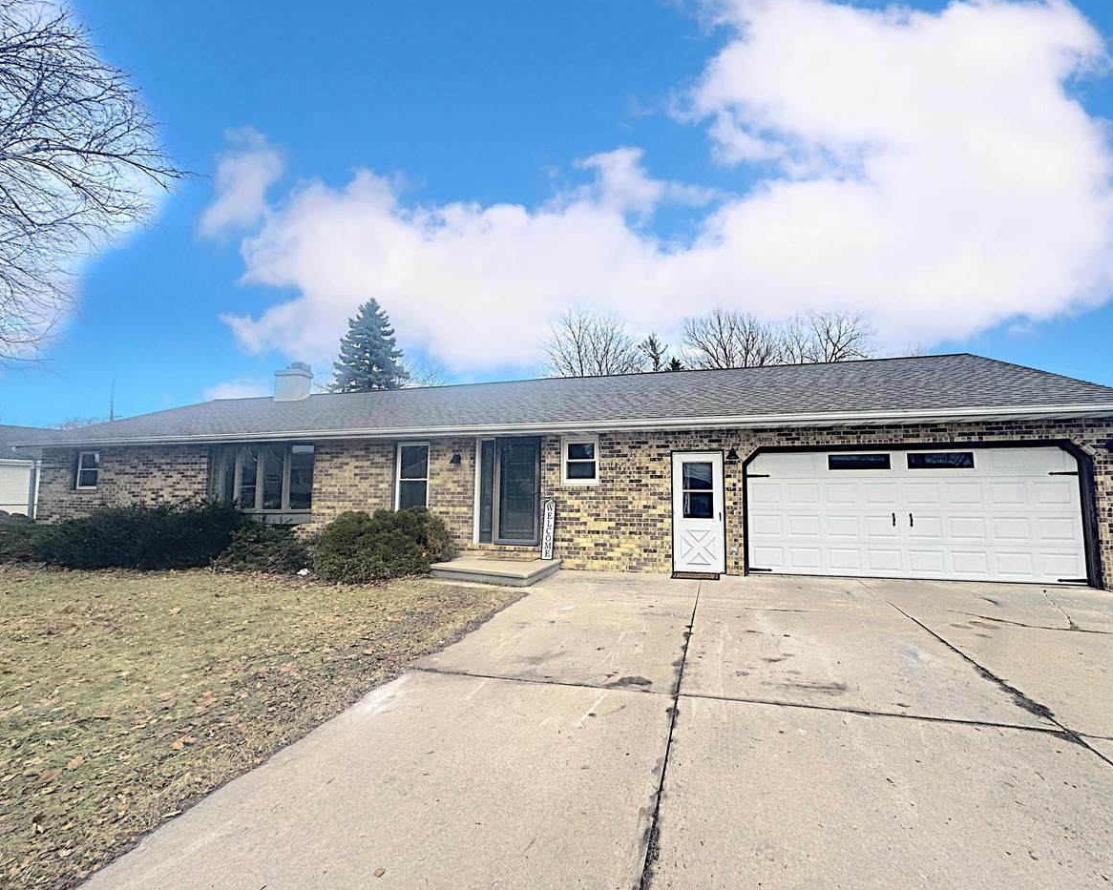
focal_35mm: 15
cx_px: 597
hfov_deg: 96.6
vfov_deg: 84.0
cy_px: 447
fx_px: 494
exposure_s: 1/652
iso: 50
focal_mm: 2.22
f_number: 2.2
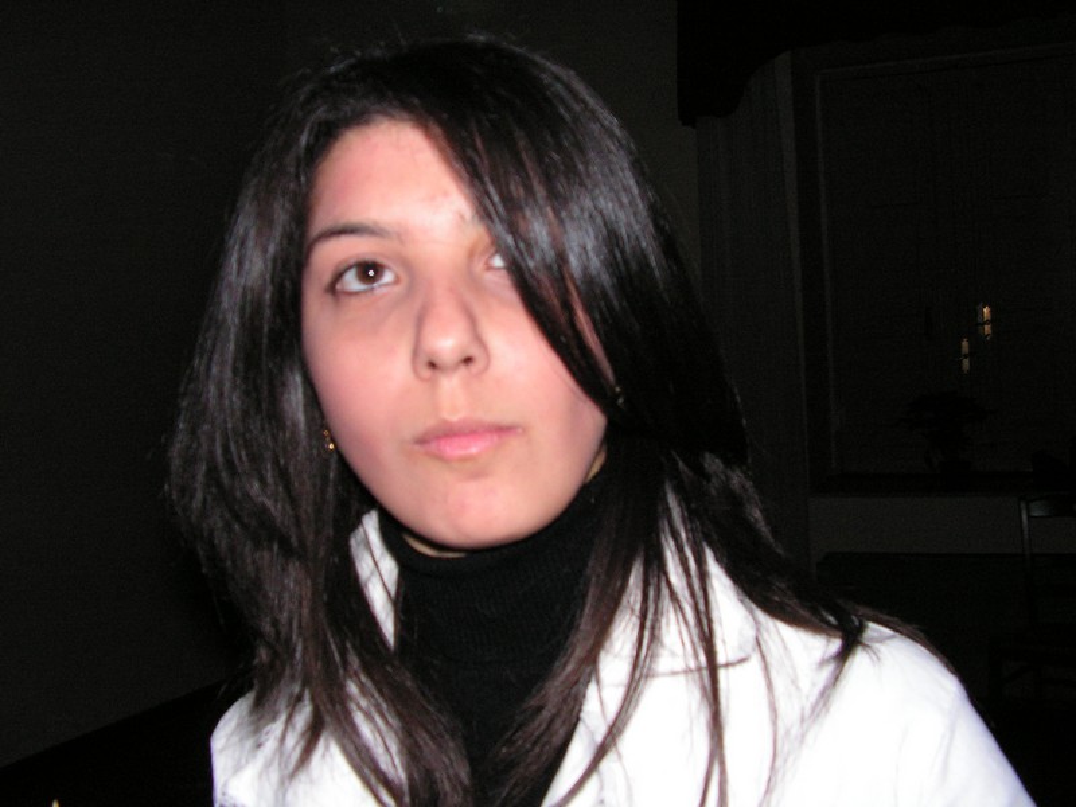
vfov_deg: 37.7
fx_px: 1181
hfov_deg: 49.0
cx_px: 538
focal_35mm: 38
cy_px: 404
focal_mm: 6.4
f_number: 3.2
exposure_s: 1/40
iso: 200
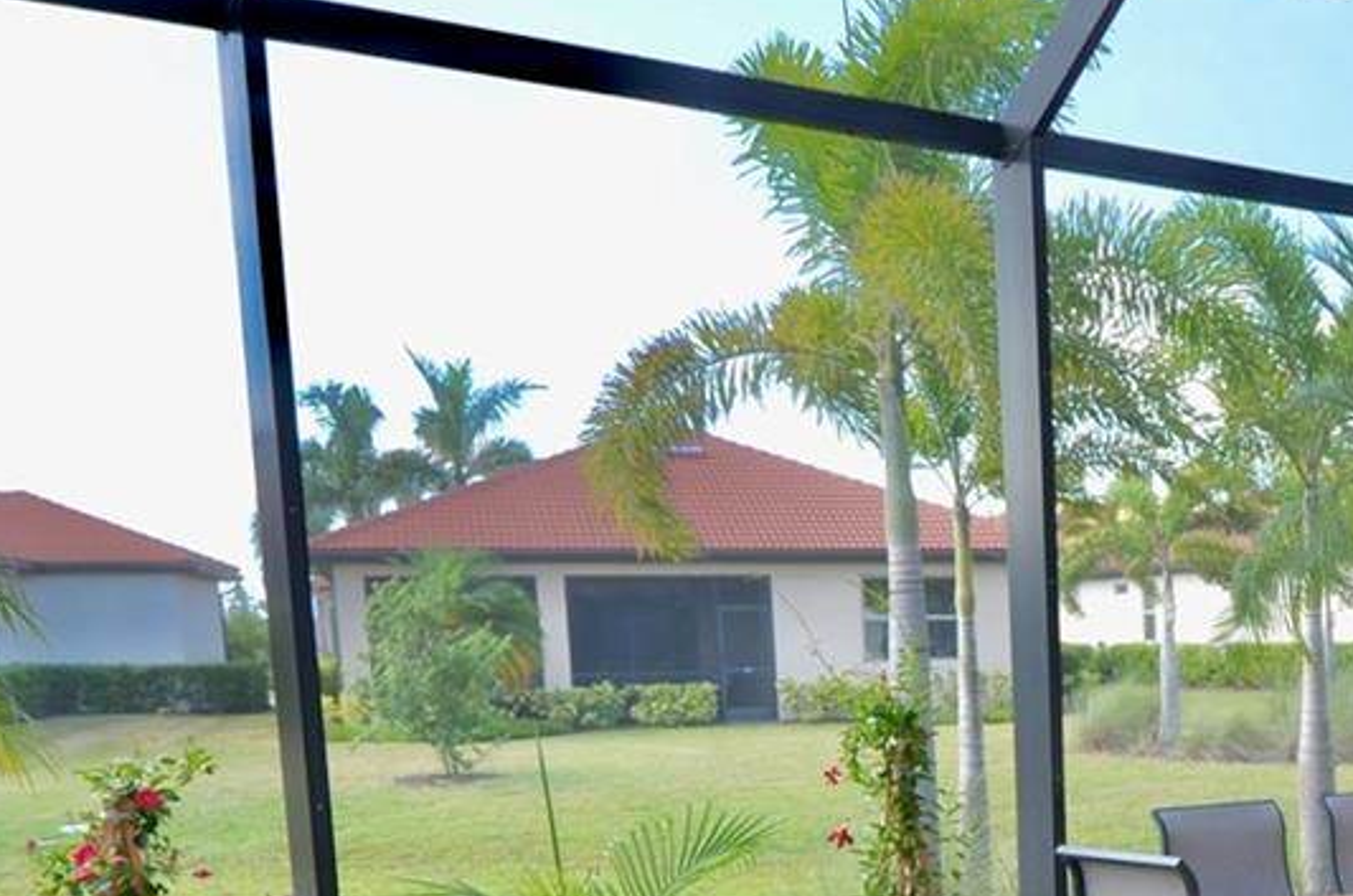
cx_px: 1284
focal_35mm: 54
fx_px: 2025
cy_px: 940
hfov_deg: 34.3
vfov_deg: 23.7
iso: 200
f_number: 6.3
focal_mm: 12
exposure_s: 1/160
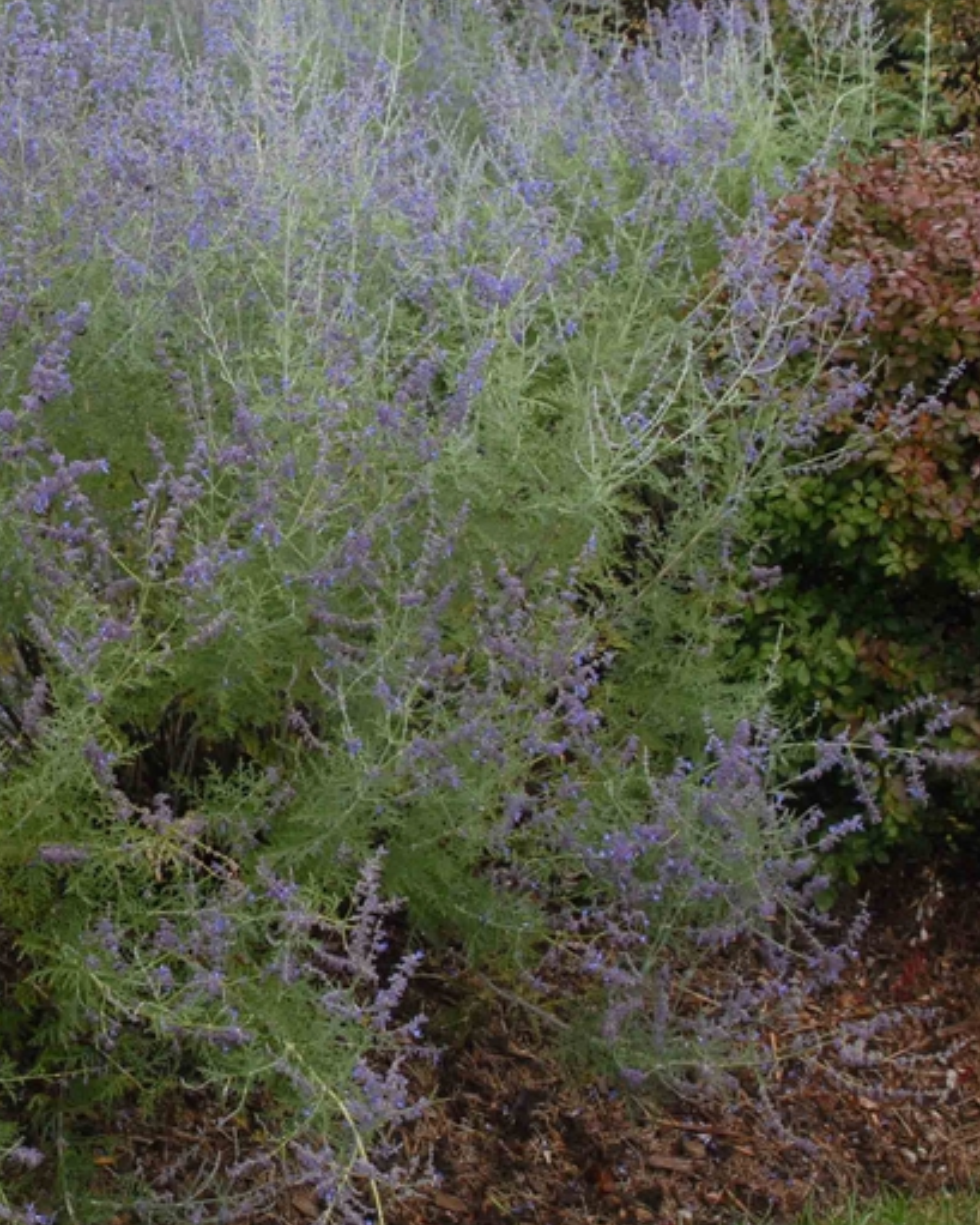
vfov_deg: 24.1
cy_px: 533
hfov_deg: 18.9
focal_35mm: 79
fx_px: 2863
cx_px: 2
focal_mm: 28
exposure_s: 1/250
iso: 400
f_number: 7.1
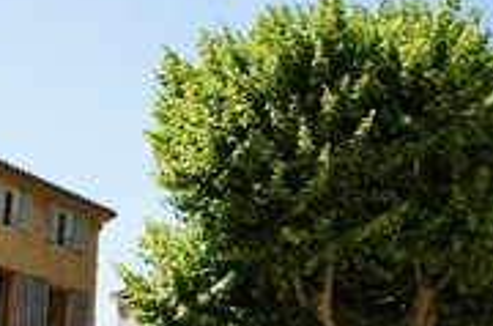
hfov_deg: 29.1
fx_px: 942
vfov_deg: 18.7
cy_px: 374
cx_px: 334
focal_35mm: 69
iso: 100
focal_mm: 18
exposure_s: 1/60
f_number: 11
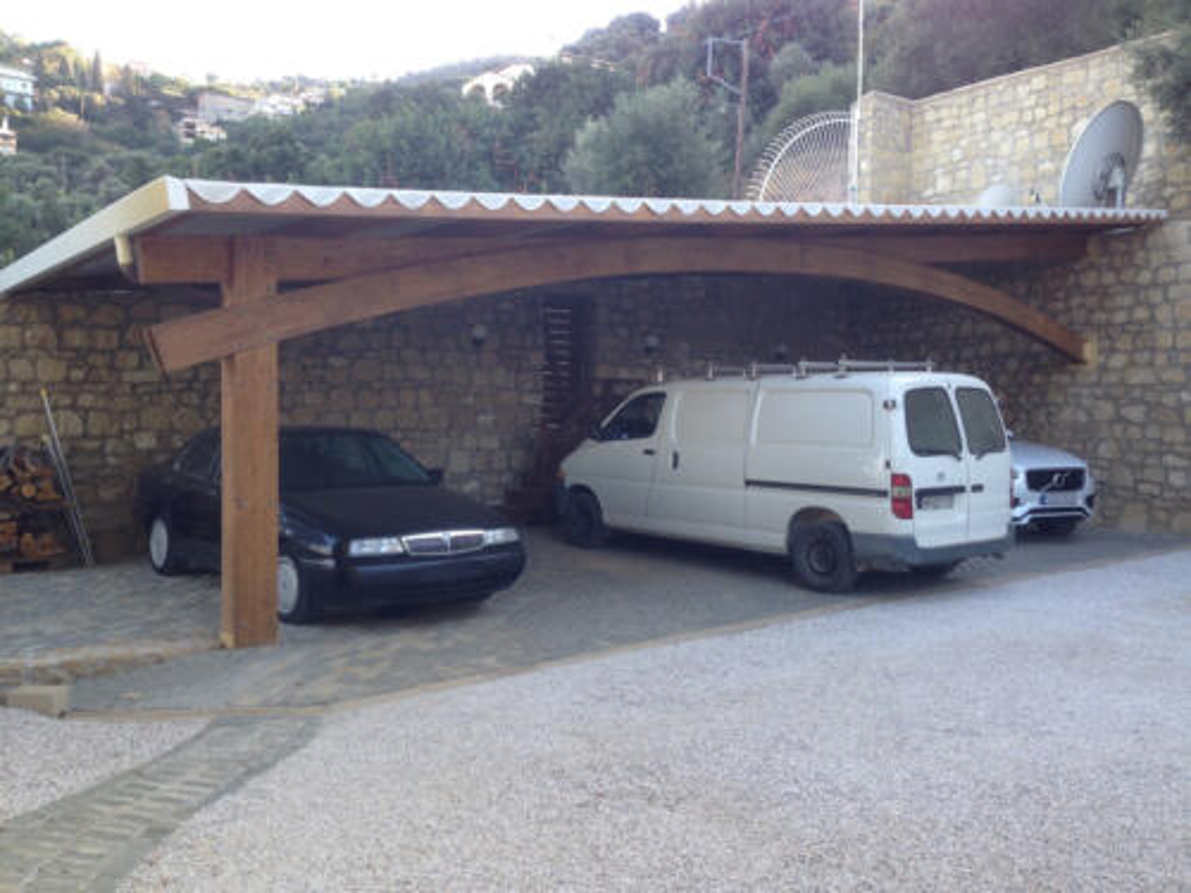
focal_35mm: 33
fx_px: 1135
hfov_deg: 55.4
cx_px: 596
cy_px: 446
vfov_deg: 42.9
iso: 50
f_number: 2.4
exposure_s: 1/120
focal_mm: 4.12
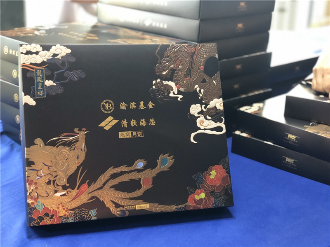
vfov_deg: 28.0
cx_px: 165
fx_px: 496
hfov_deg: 36.8
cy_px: 124
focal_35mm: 52
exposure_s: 1/11
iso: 160
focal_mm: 6
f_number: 2.4
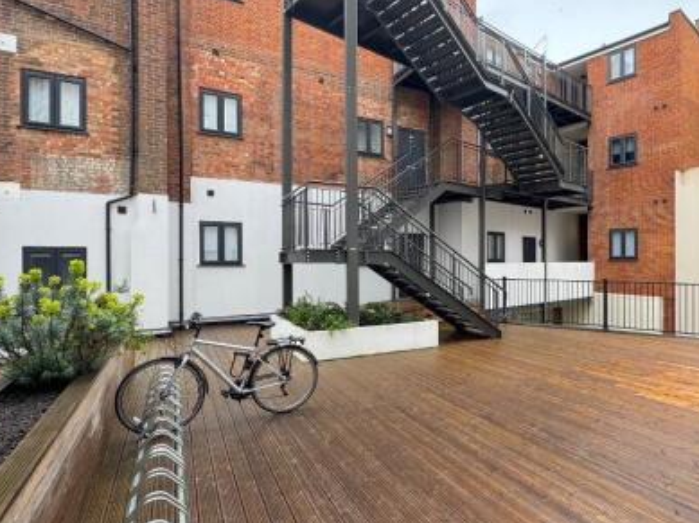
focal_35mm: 21
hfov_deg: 78.3
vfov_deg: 63.4
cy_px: 263
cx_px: 411
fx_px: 424
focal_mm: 2.22
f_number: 2.2
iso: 40
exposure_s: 1/104
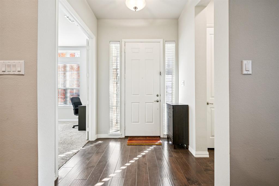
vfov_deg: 75.4
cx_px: 140
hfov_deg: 98.6
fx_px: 120
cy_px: 93
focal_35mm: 16
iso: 250
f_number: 9
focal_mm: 15.5
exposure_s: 1/40
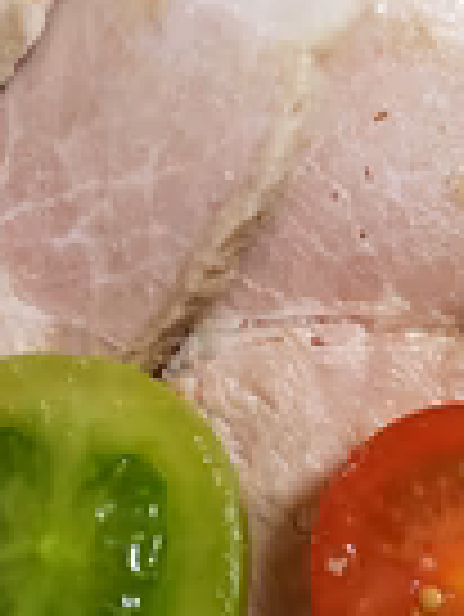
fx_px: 1356
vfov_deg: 25.6
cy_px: 256
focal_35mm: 76
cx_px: 266
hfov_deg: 19.4
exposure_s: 1/50
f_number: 1.5
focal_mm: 4.3
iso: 200
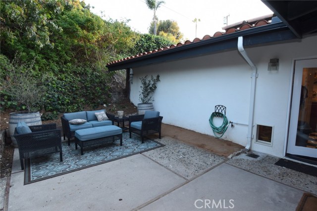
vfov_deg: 67.3
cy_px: 106
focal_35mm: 18
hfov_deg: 90.0
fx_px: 158
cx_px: 158
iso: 320
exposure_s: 1/3
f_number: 18
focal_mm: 12
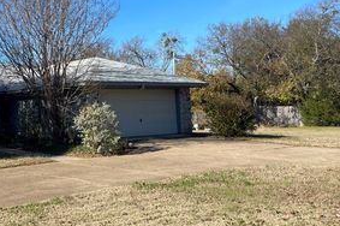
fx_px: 434
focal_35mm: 46
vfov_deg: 28.6
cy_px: 46
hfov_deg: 40.2
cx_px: 46
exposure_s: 1/2288
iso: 32
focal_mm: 5.1
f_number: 1.6
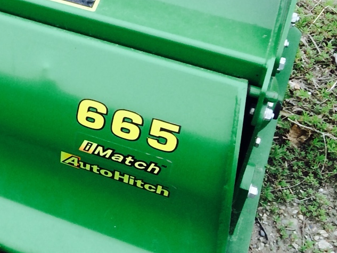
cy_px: -32
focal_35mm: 97
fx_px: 945
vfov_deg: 14.8
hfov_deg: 18.4
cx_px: -134
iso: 32
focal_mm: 4.12
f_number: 2.2
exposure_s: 1/228
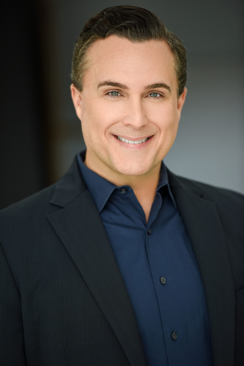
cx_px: 122
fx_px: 2031
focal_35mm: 200
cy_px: 183
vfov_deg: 10.3
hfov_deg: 6.9
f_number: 2.8
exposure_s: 1/200
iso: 640
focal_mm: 200
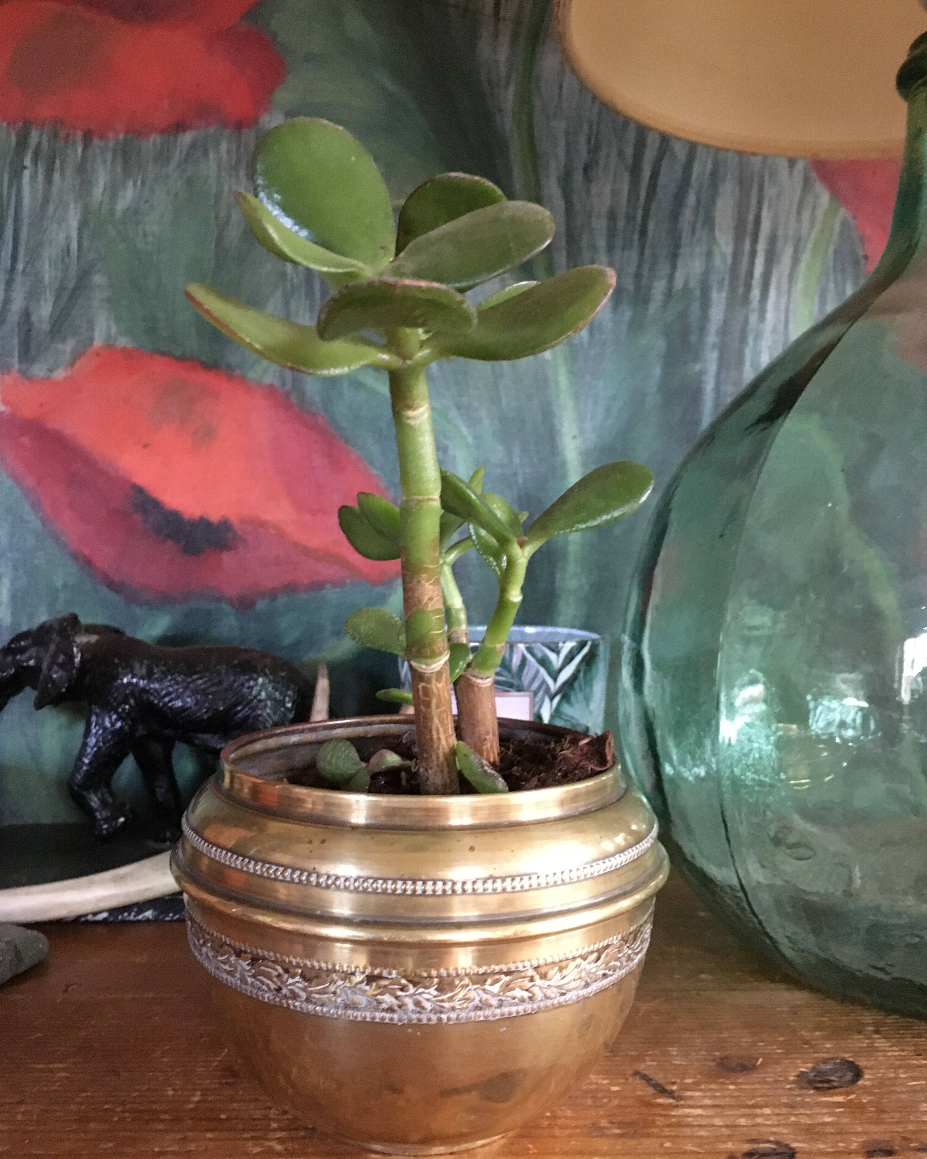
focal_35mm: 31
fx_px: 1063
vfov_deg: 57.2
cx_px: 457
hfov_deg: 47.1
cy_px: 596
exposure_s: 1/17
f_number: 2.2
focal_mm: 4.15
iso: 320
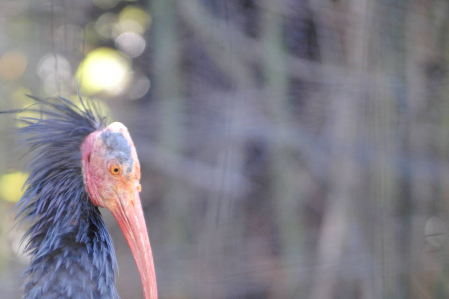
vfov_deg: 3.3
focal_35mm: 415
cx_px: 134
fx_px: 5173
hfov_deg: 5.0
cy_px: 249
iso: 400
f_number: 5.3
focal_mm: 165
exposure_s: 1/40
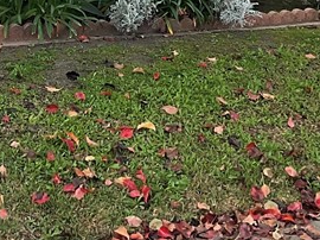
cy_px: -171
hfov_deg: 17.8
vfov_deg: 12.4
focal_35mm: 110
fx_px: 1016
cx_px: 73
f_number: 1.8
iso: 16
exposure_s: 1/635
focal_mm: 3
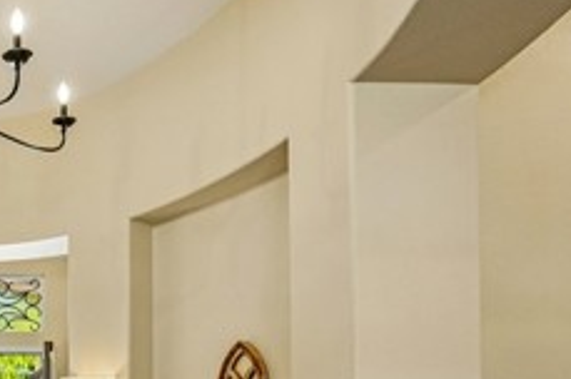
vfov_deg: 26.7
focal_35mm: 44
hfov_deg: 37.8
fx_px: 701
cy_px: 458
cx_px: -40
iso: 400
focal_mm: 15.8
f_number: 8
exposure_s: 1/60
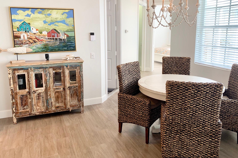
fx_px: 192
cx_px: 126
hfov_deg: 63.6
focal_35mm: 29
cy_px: 67
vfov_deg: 44.8
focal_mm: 4.25
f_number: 1.8
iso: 50
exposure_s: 1/60
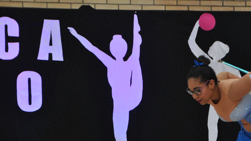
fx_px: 2110
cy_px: 118
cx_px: 176
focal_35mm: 317
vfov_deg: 3.8
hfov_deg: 6.8
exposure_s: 1/160
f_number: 5.6
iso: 800
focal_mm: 102
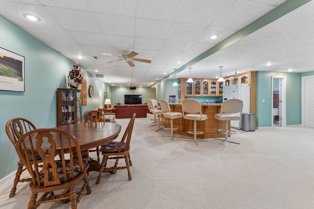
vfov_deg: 81.2
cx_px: 157
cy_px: 104
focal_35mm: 14
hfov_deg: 104.3
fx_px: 122
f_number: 6.3
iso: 500
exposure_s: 1/5
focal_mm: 14
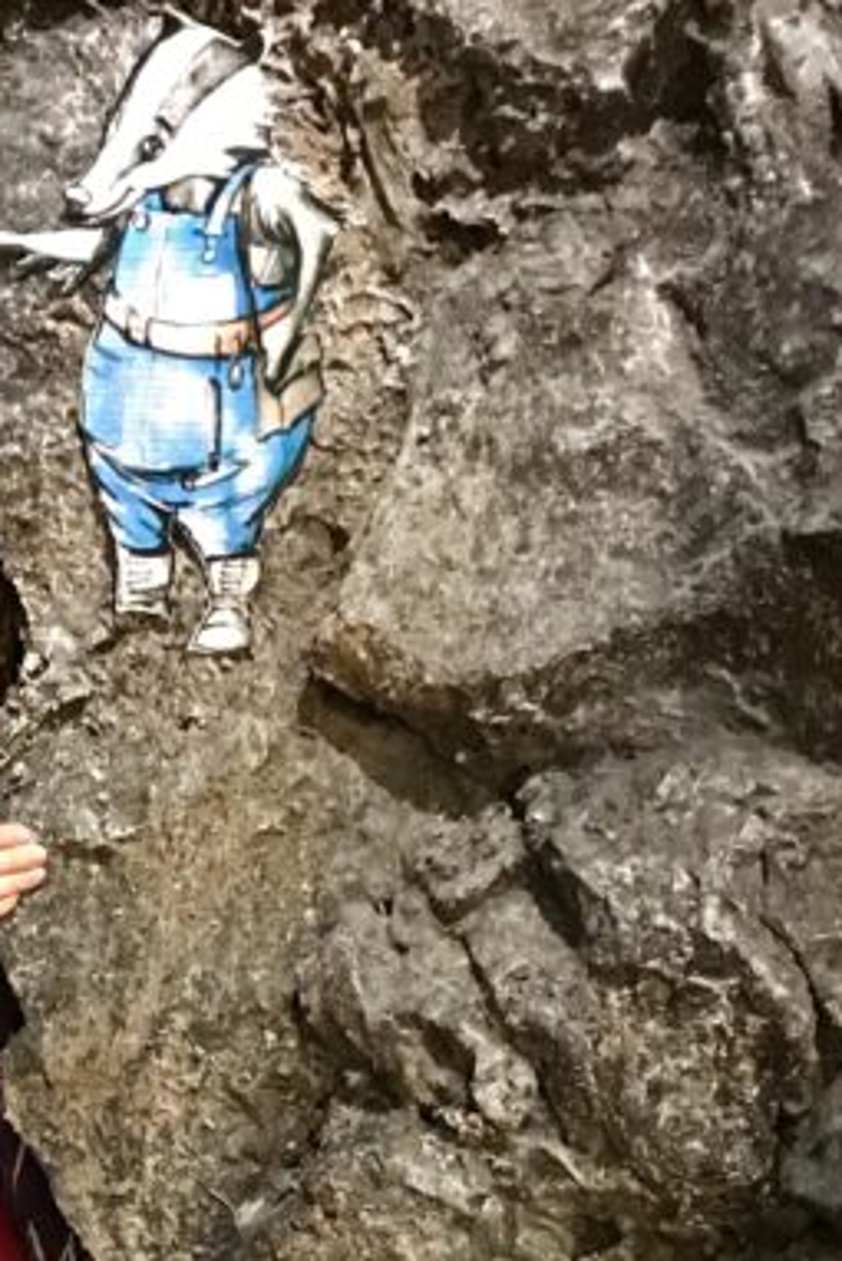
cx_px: -142
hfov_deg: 16.8
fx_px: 2734
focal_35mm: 78
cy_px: 1344
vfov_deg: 24.4
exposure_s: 1/4
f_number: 1.8
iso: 160
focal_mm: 3.99
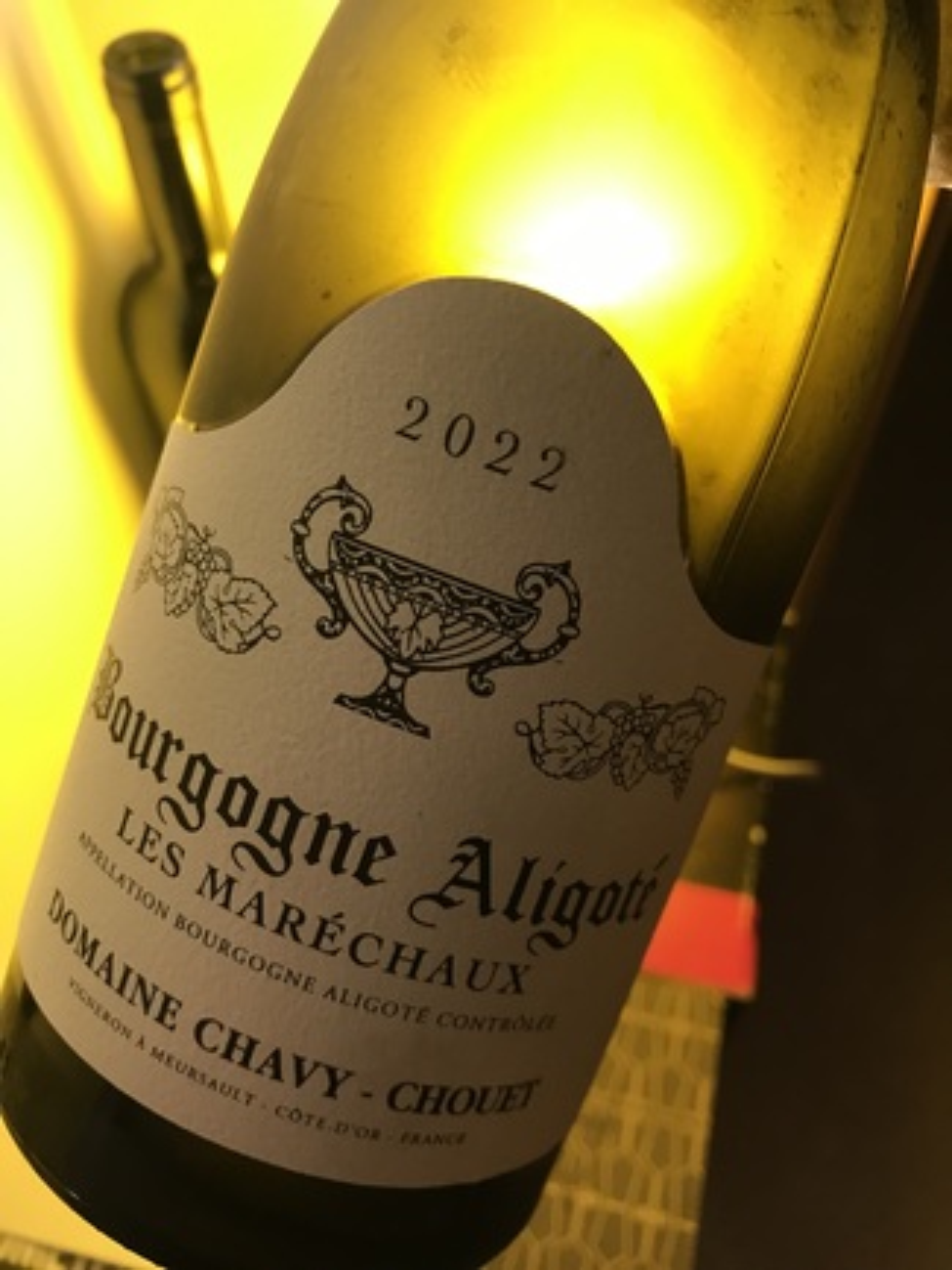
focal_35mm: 28
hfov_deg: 49.8
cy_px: 635
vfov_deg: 63.4
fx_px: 1026
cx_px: 476
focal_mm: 3.99
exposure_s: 1/17
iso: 40
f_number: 1.8
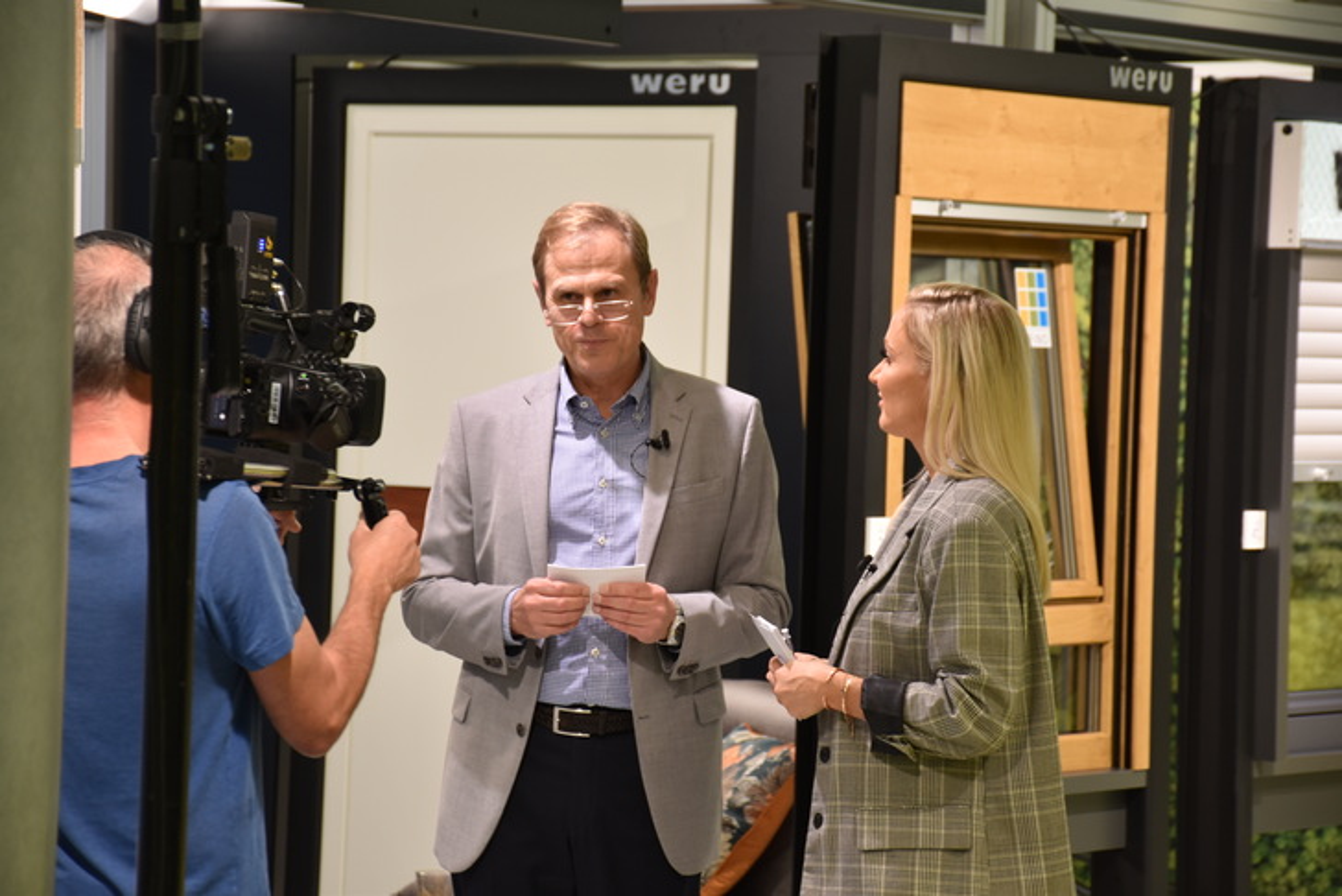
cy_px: 448
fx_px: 5314
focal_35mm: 142
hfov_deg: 14.4
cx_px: 671
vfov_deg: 9.6
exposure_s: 1/50
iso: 400
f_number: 5.3
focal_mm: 95
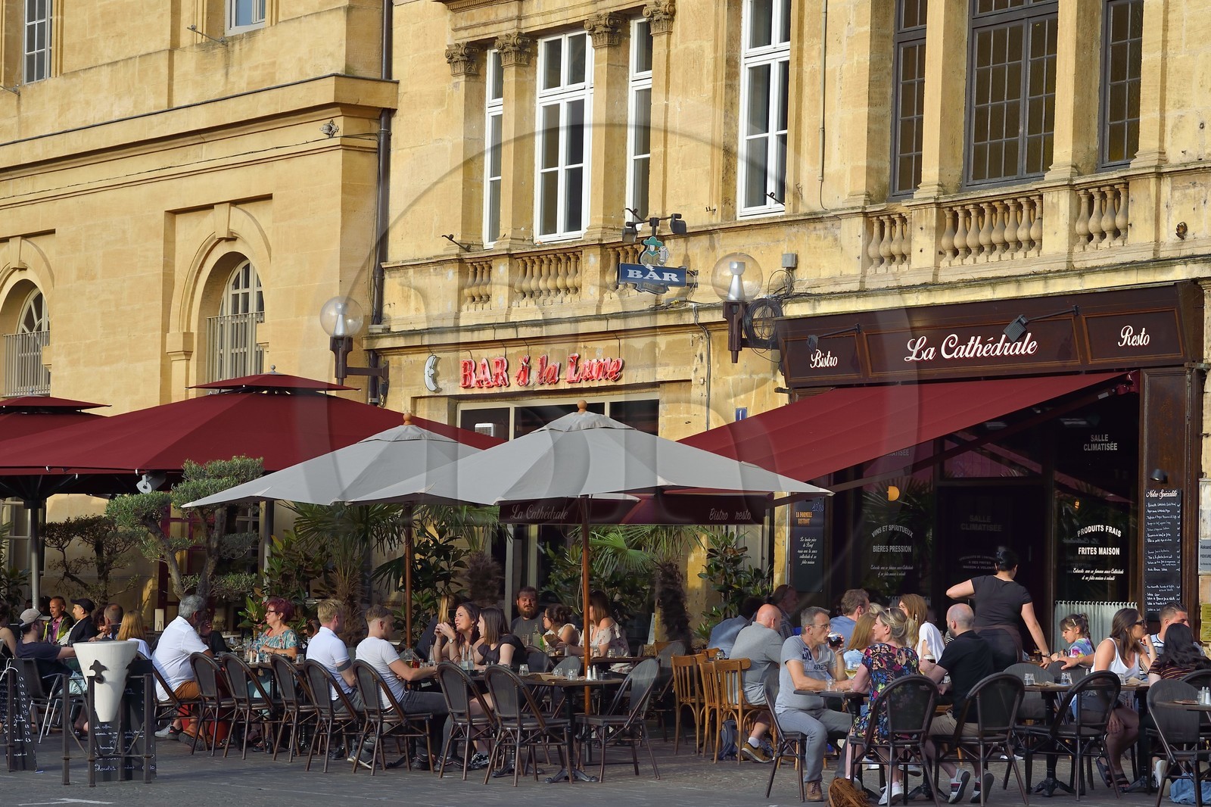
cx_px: 606
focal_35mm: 116
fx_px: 3901
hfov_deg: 17.6
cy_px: 404
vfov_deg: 11.8
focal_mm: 116
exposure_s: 1/200
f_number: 8
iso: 200
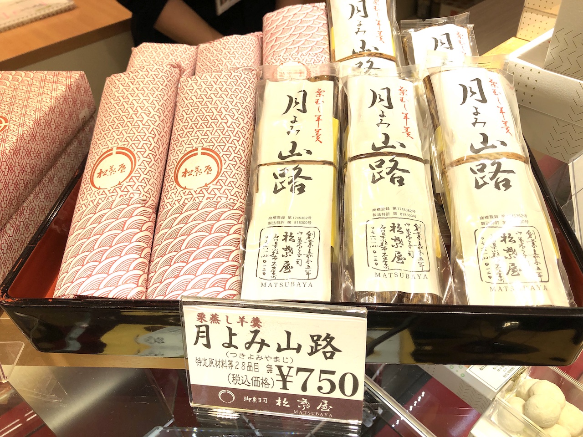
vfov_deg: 49.7
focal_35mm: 28
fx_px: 472
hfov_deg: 63.4
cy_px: 218
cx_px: 292
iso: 20
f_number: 1.8
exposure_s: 1/203
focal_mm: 3.99
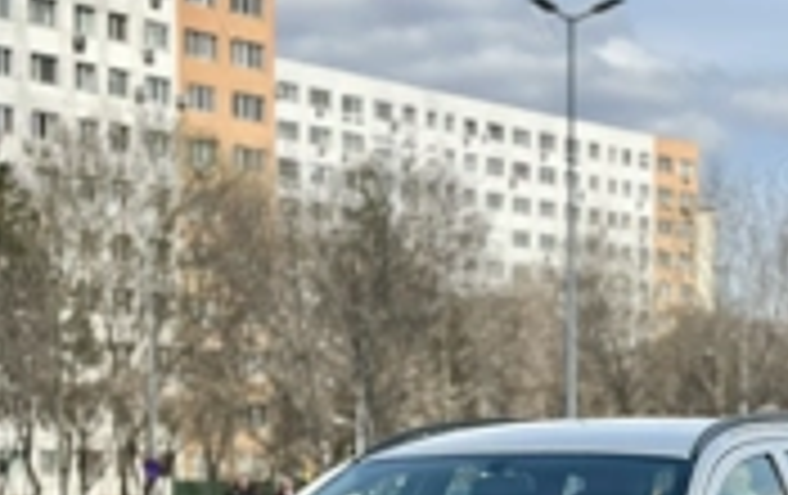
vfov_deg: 11.0
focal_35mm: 116
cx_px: 509
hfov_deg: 17.9
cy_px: 680
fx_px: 2495
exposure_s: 1/5556
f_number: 1.78
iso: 100
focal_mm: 6.86
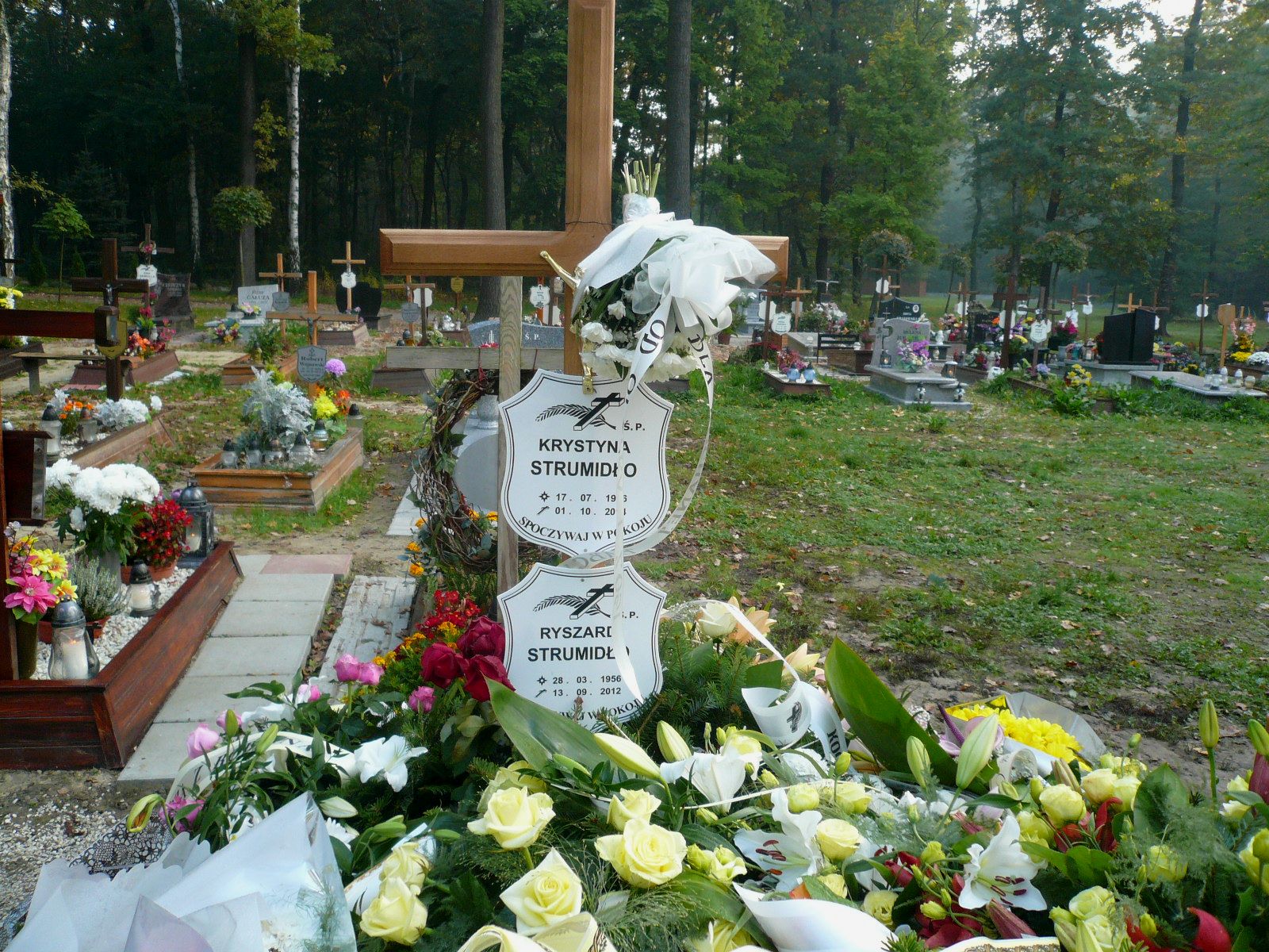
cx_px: 634
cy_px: 476
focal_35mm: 28
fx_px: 1026
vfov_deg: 49.7
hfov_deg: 63.4
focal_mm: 4.6
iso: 100
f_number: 2.8
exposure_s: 1/60
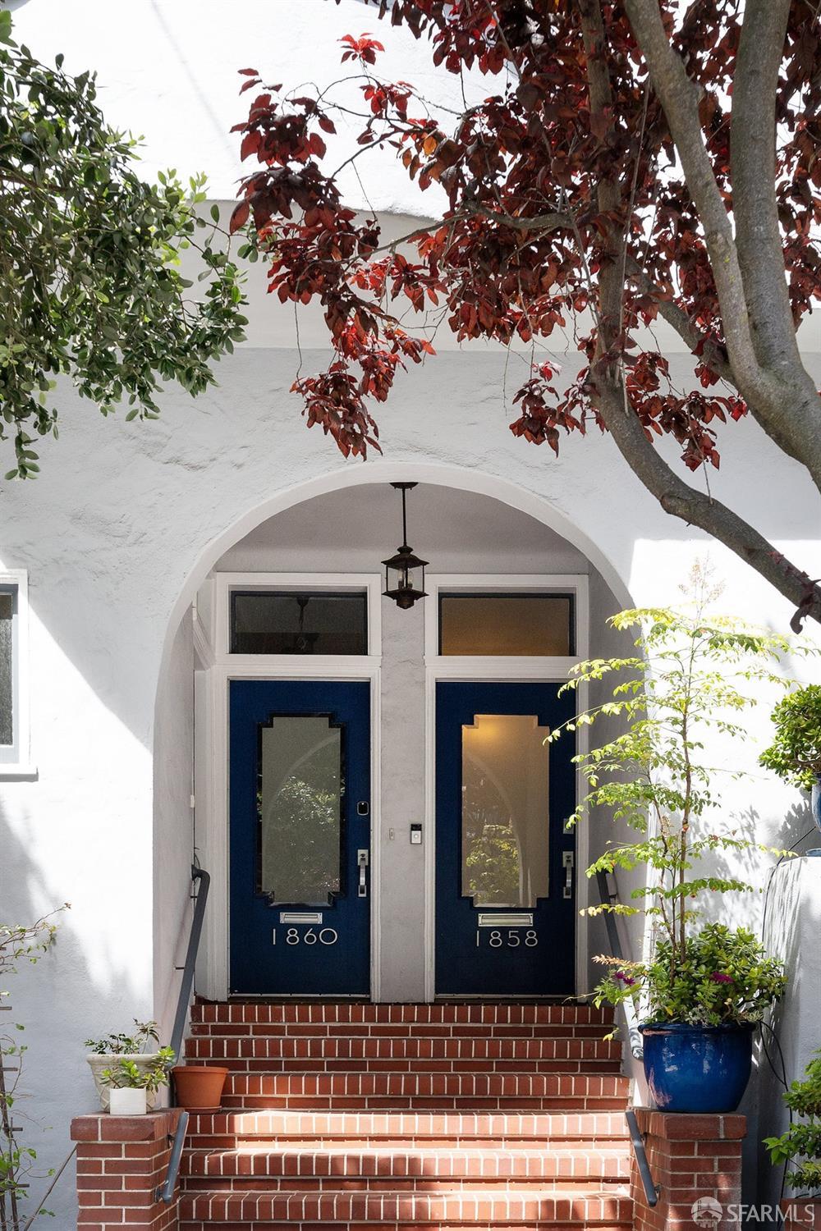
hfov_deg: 29.9
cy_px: 616
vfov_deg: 43.6
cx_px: 410
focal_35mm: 45
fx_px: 1539
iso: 400
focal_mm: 30
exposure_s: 1/250
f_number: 9
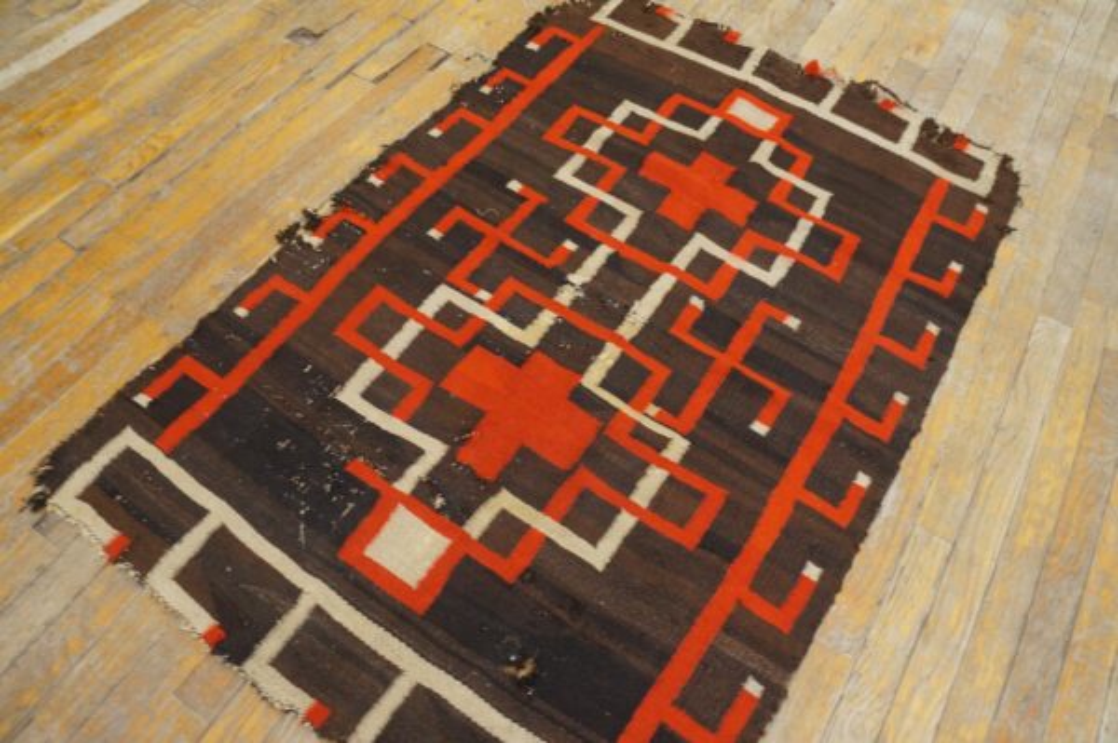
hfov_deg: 67.4
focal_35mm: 27
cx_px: 559
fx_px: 838
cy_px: 372
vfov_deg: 47.9
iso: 1000
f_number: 4
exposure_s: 1/60
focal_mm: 18
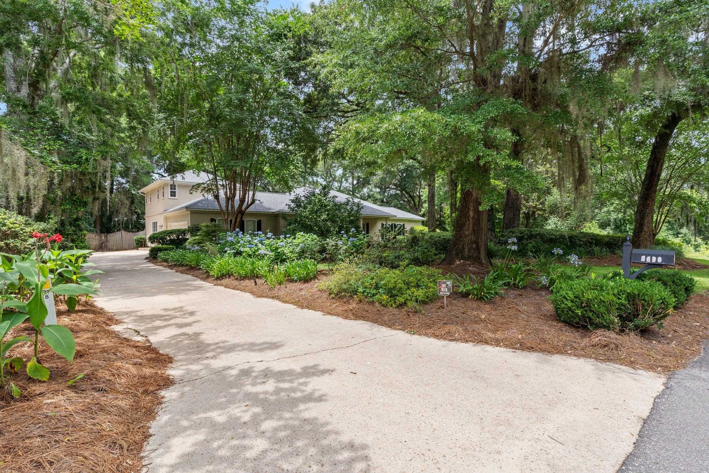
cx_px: 354
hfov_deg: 93.3
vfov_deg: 70.4
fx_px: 335
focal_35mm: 17
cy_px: 236
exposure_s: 1/50
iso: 100
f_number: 9
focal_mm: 17
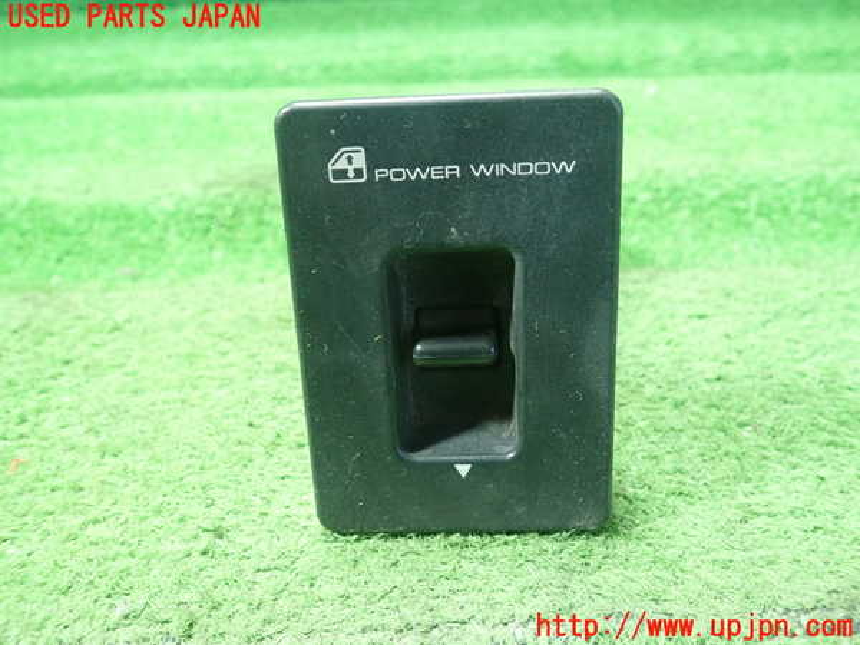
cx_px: 430
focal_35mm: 30
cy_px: 322
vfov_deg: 46.8
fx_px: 745
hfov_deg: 60.0
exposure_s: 1/60
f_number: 2.3
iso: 800
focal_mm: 5.5
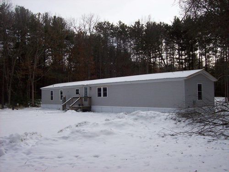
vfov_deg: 39.7
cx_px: 114
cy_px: 86
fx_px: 238
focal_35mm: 36
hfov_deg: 51.4
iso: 80
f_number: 4.8
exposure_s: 1/661
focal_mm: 6
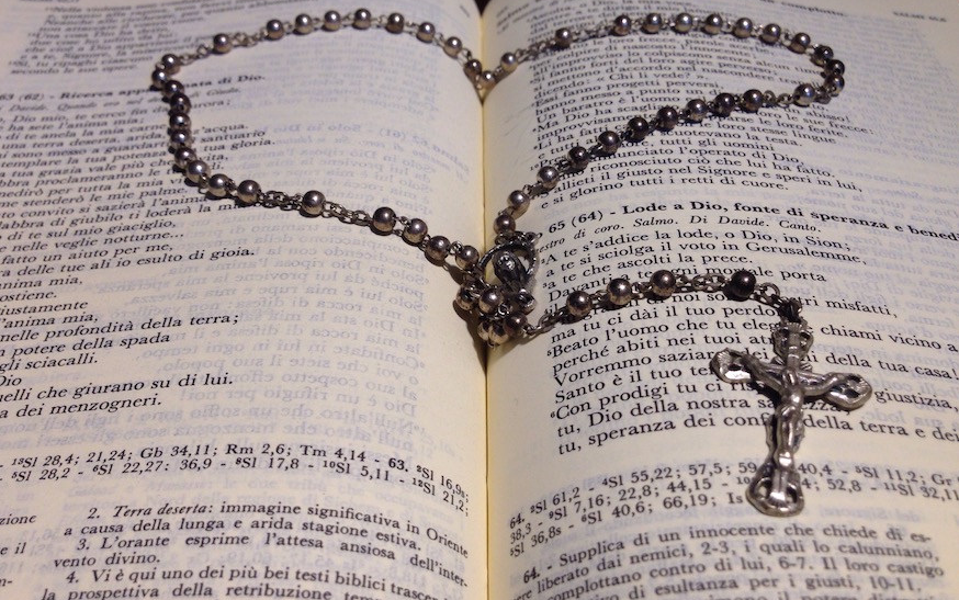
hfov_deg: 54.0
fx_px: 941
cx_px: 467
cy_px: 305
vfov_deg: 35.4
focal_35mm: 36
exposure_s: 1/30
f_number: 2.4
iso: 50
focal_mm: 4.12
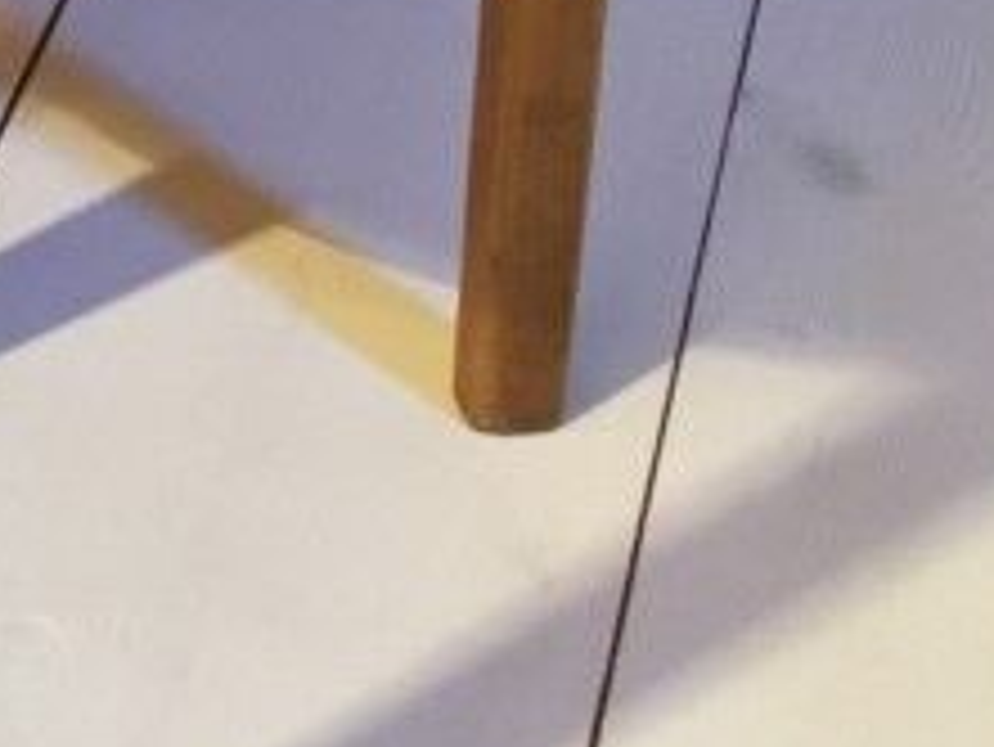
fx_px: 3218
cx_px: -459
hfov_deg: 16.2
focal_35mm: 112
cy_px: -446
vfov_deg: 12.4
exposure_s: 1/25
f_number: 2.4
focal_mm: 3.3
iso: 200
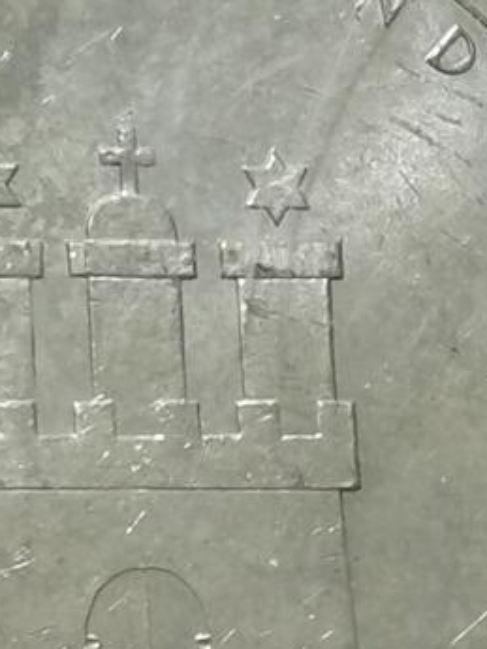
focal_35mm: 344
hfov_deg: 4.3
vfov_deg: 5.7
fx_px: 6449
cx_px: 130
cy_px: -58
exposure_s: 1/100
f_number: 1.8
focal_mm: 5.58
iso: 50
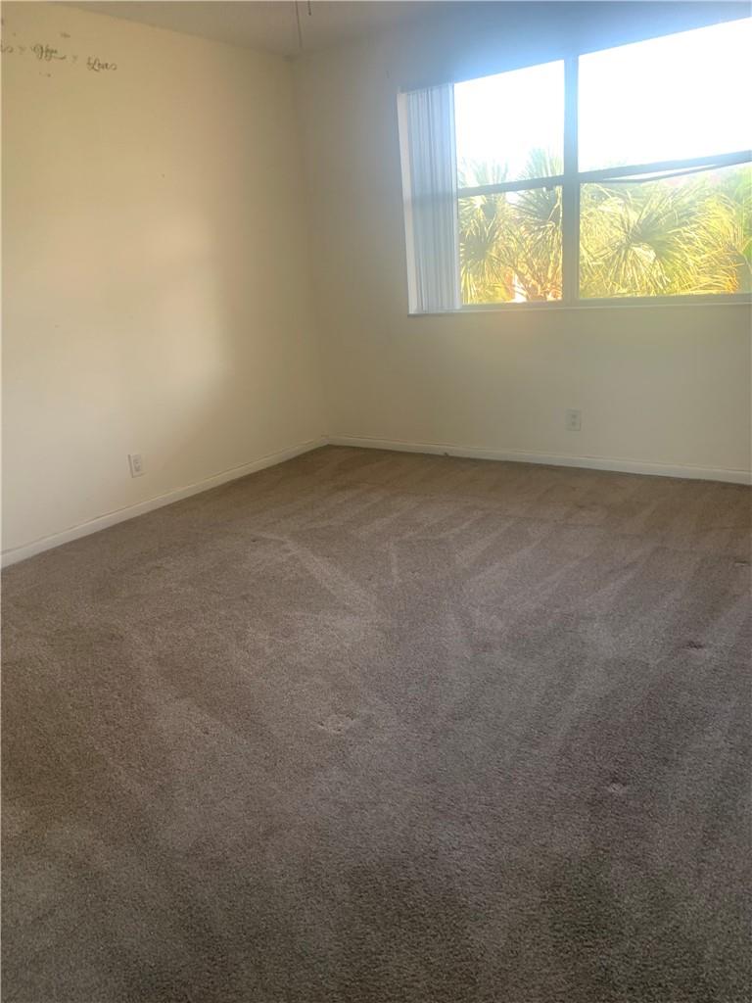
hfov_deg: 53.1
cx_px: 376
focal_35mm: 26
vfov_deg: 67.3
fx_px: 753
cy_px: 502
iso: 125
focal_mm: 4.25
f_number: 1.8
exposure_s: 1/60
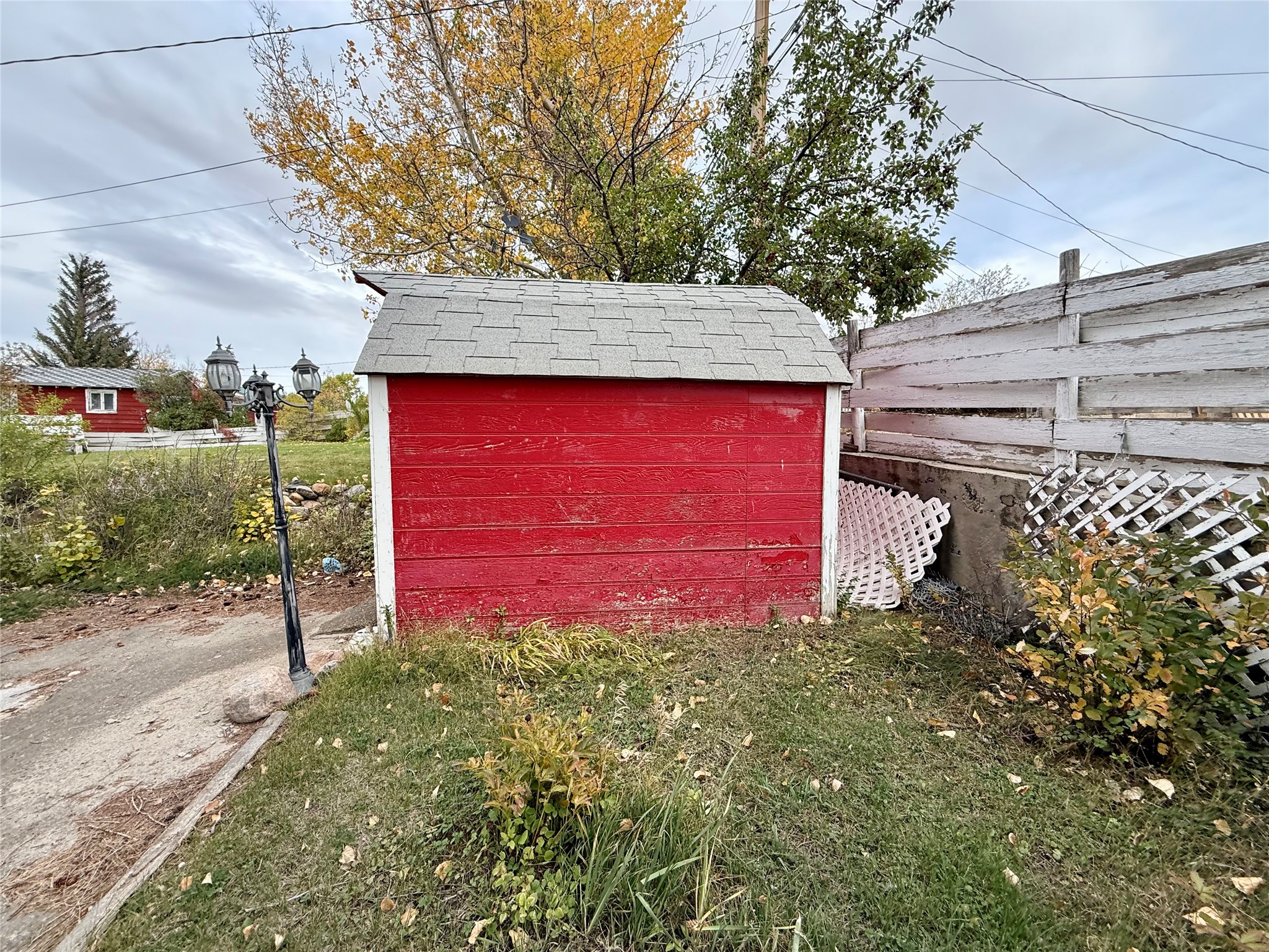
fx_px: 513
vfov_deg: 85.7
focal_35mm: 14
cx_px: 634
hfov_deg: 102.1
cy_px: 476
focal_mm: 2.22
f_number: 2.2
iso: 64
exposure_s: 1/455
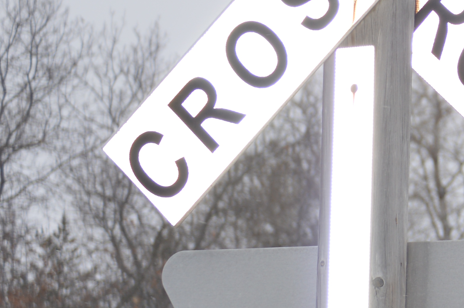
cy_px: 156
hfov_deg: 6.4
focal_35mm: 316
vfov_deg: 4.3
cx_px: 866
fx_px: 4069
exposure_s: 1/200
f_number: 4.5
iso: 100
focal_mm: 55
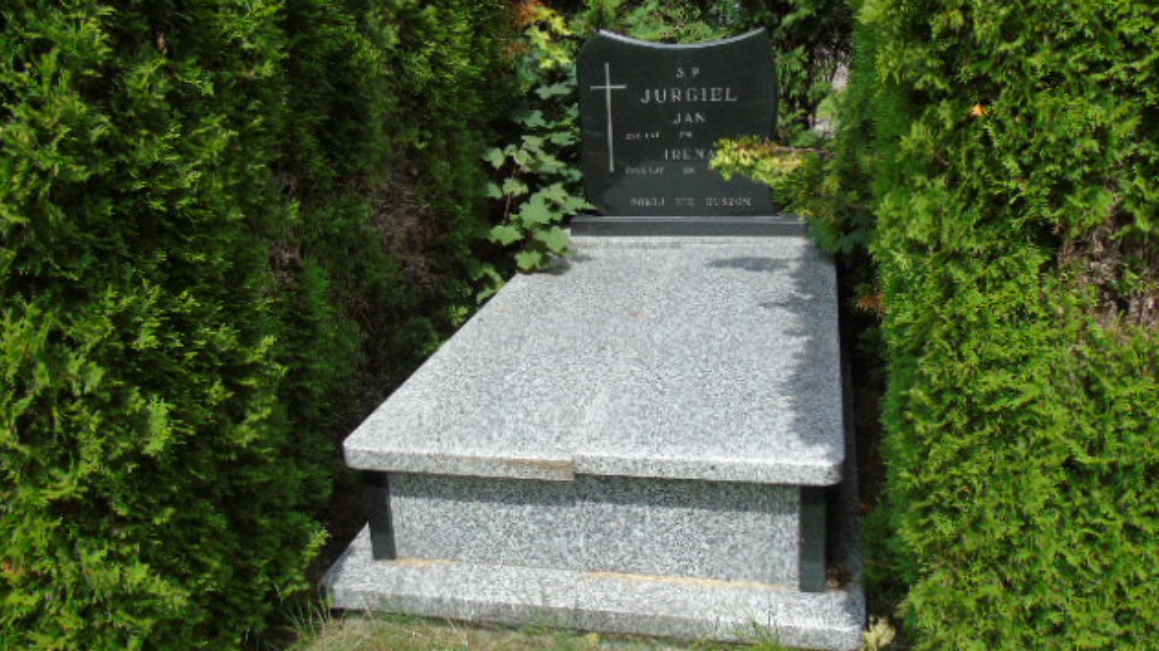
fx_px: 983
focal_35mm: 32
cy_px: 292
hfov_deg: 61.0
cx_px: 585
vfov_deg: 36.6
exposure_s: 1/500
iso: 80
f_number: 3.6
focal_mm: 5.2
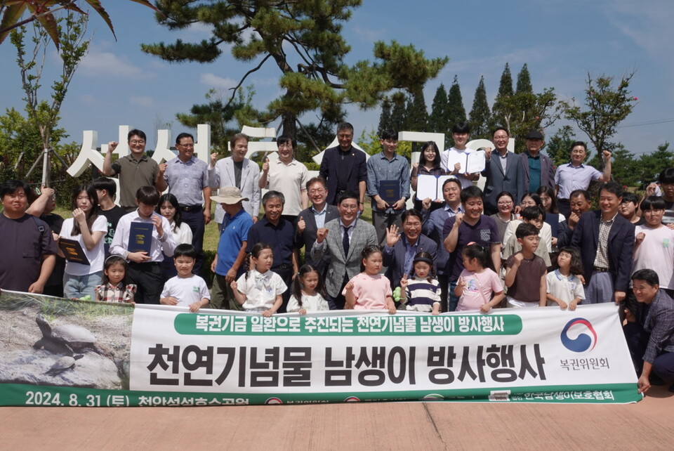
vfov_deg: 42.4
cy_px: 226
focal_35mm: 31
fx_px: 581
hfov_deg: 60.2
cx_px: 337
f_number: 8
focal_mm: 11.51
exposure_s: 1/500
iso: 100
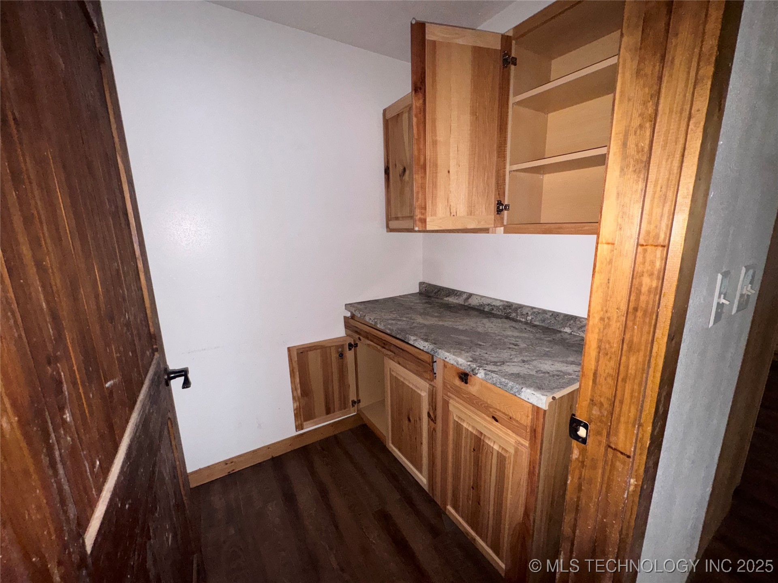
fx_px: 315
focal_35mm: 14
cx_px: 389
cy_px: 292
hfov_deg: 102.1
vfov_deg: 85.7
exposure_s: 1/30
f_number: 2.2
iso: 160
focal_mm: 2.22
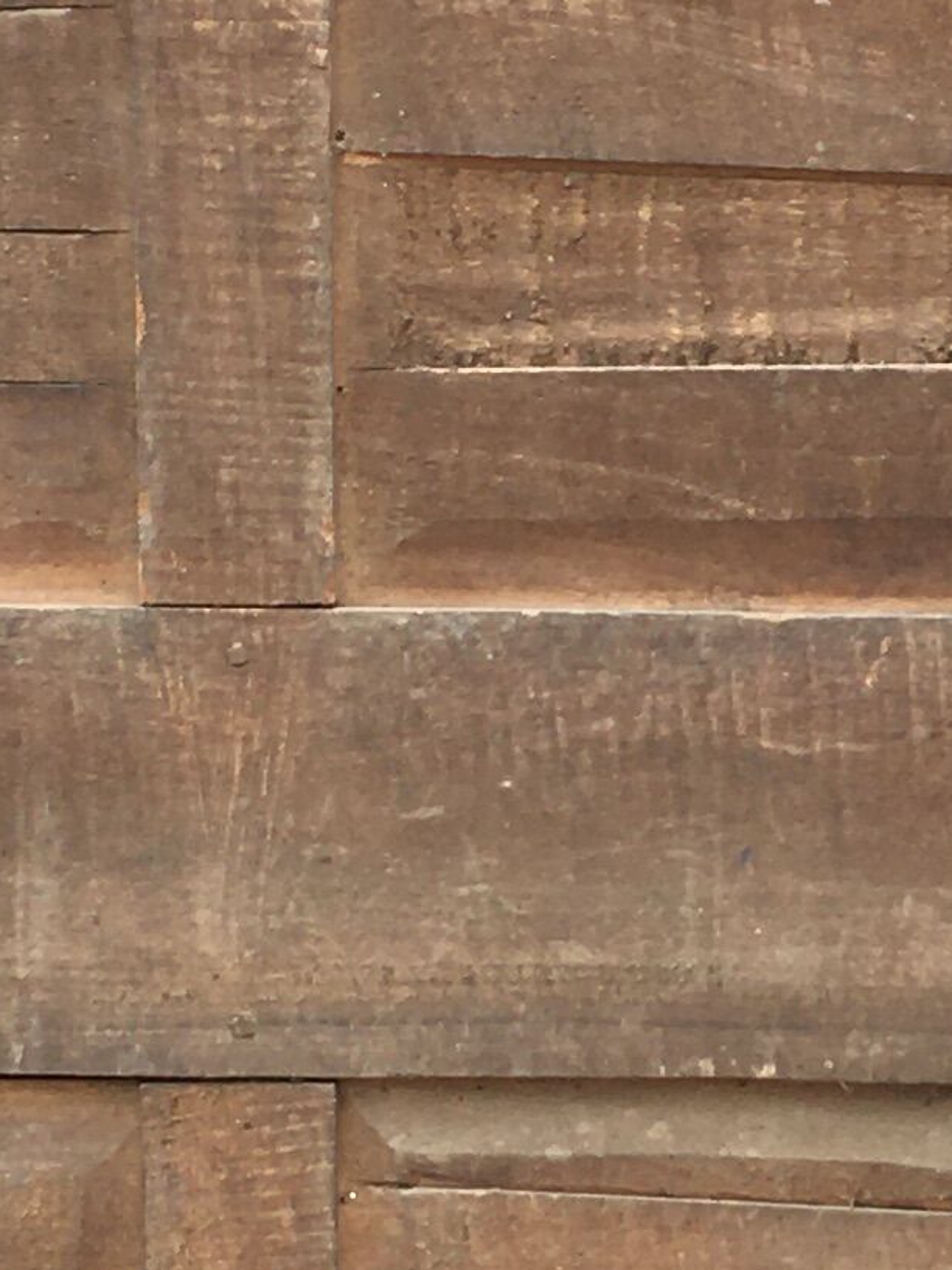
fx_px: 5246
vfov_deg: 13.8
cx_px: 955
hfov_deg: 10.3
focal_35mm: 143
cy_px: 646
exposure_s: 1/285
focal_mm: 4.15
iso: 25
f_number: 2.2
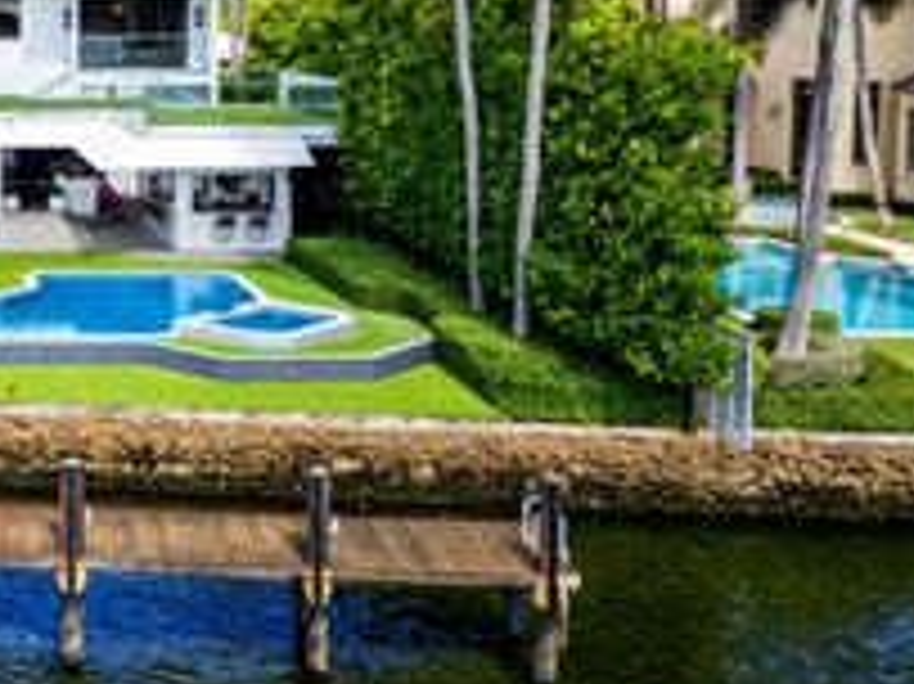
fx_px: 1557
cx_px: -122
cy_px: 144
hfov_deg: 29.2
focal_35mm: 59
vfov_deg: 24.4
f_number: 1.7
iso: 110
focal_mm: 6.72
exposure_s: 1/1600
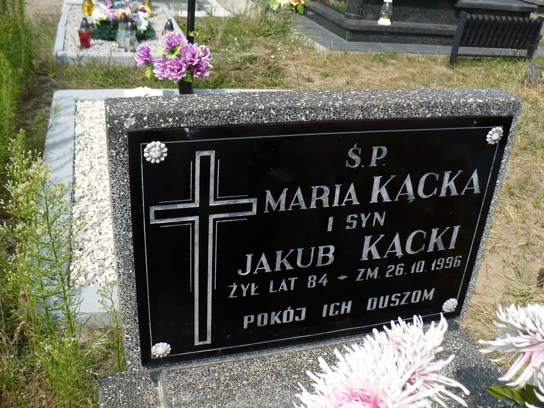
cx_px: 272
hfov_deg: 50.1
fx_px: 581
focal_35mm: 37
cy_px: 204
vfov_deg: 38.7
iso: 100
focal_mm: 6.1
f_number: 2.8
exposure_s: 1/1300
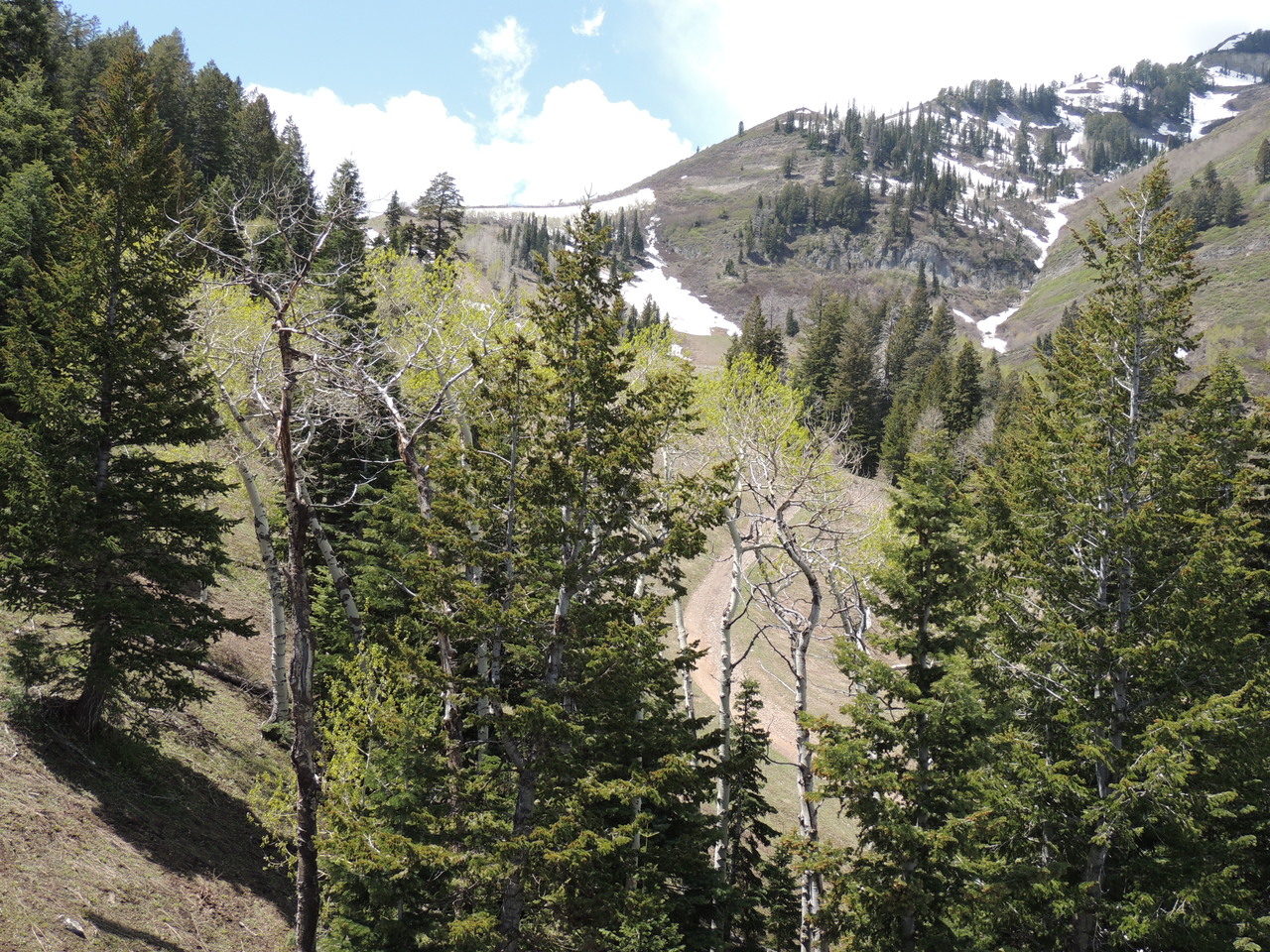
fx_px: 1468
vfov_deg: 36.0
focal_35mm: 40
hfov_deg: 46.8
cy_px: 476
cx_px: 635
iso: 100
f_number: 3.3
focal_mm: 7.1
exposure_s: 1/640
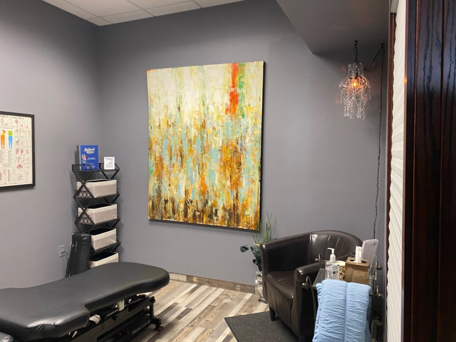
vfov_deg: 53.1
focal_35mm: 26
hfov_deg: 67.3
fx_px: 343
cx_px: 228
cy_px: 171
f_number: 1.8
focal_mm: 4.25
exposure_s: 1/60
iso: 200
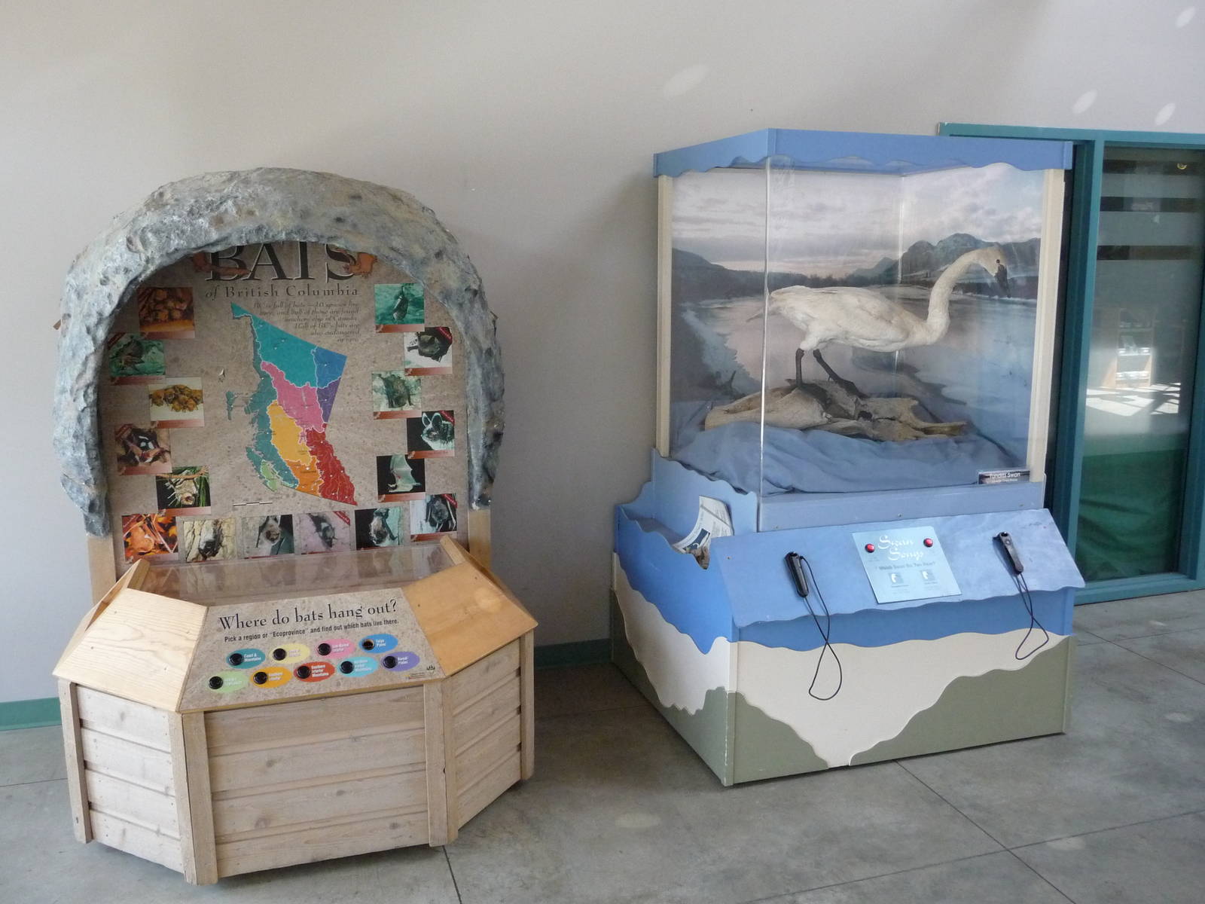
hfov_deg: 56.8
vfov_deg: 44.2
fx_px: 1114
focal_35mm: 32
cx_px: 602
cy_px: 452
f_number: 3.5
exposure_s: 1/60
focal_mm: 5.3
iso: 400
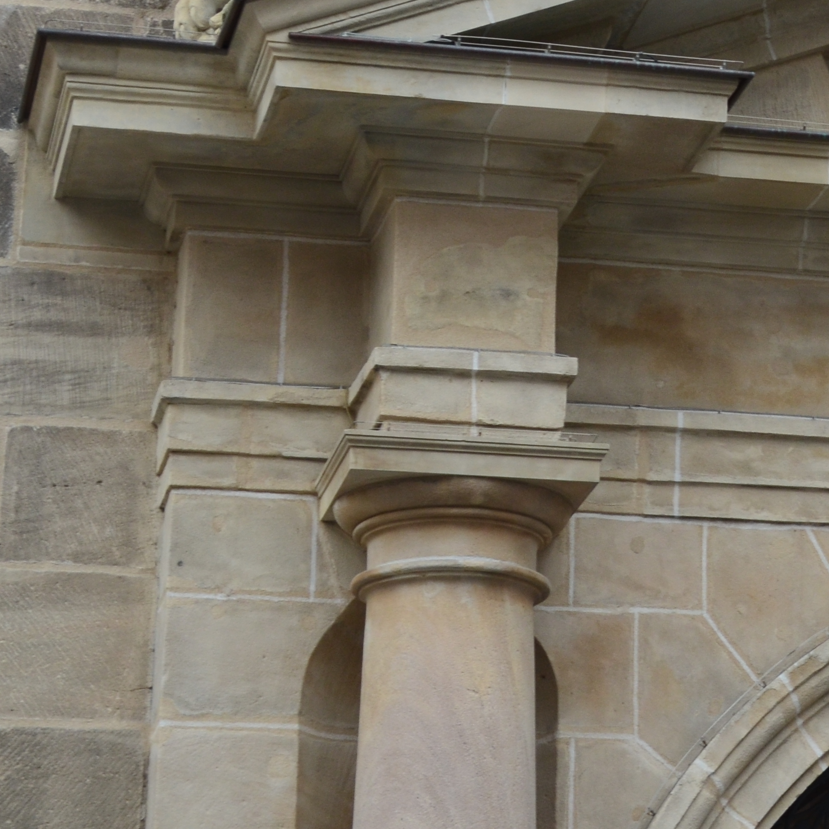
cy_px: 69
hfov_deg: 12.0
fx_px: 3820
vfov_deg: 12.3
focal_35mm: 141
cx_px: 1150
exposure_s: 1/25
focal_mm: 38
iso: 400
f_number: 9
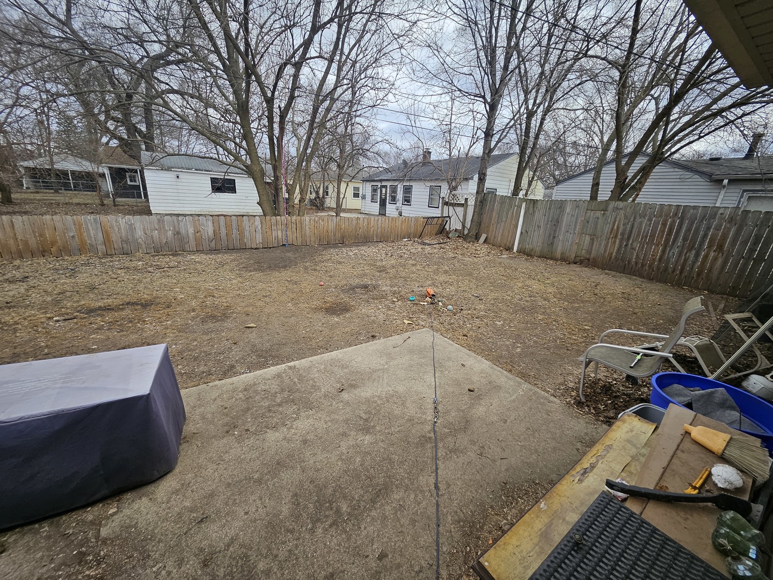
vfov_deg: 89.9
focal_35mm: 13
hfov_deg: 106.2
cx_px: 386
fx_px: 290
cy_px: 290
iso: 32
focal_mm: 1.74
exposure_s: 1/420
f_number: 2.2
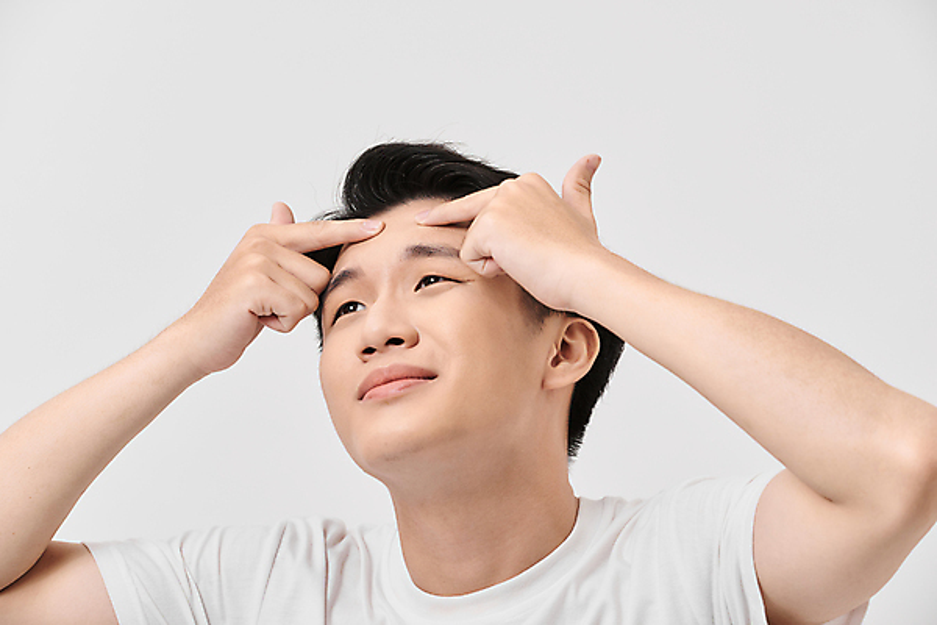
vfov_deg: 11.2
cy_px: 312
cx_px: 468
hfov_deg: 16.8
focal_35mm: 122
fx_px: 3175
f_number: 6.3
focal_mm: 122
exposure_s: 1/160
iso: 200
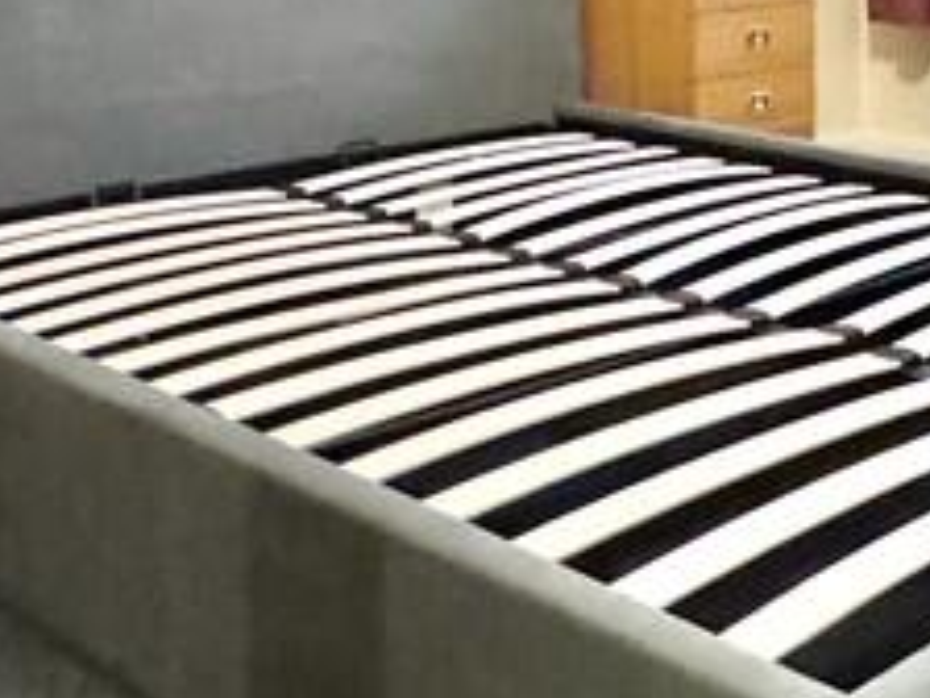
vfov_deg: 22.0
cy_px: -25
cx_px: 751
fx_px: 1719
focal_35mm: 64
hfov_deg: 29.5
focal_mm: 2.22
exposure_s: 1/50
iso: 1000
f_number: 2.2
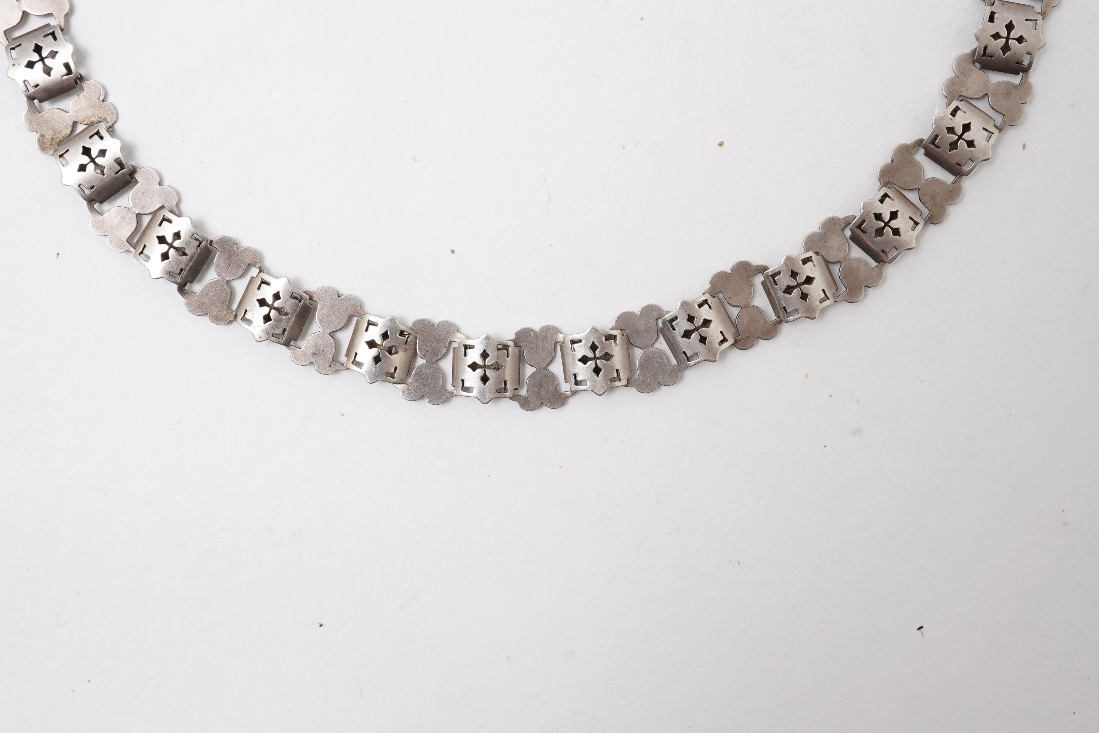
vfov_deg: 29.9
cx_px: 550
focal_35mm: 45
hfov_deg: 43.6
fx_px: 1374
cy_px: 366
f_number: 18
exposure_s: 1/125
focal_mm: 30
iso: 500
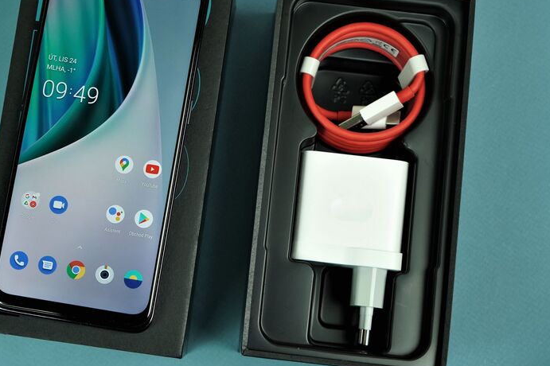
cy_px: 154
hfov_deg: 31.3
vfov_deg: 21.2
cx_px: 201
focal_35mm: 64
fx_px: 977
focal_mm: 46
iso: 1600
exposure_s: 1/200
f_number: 6.3
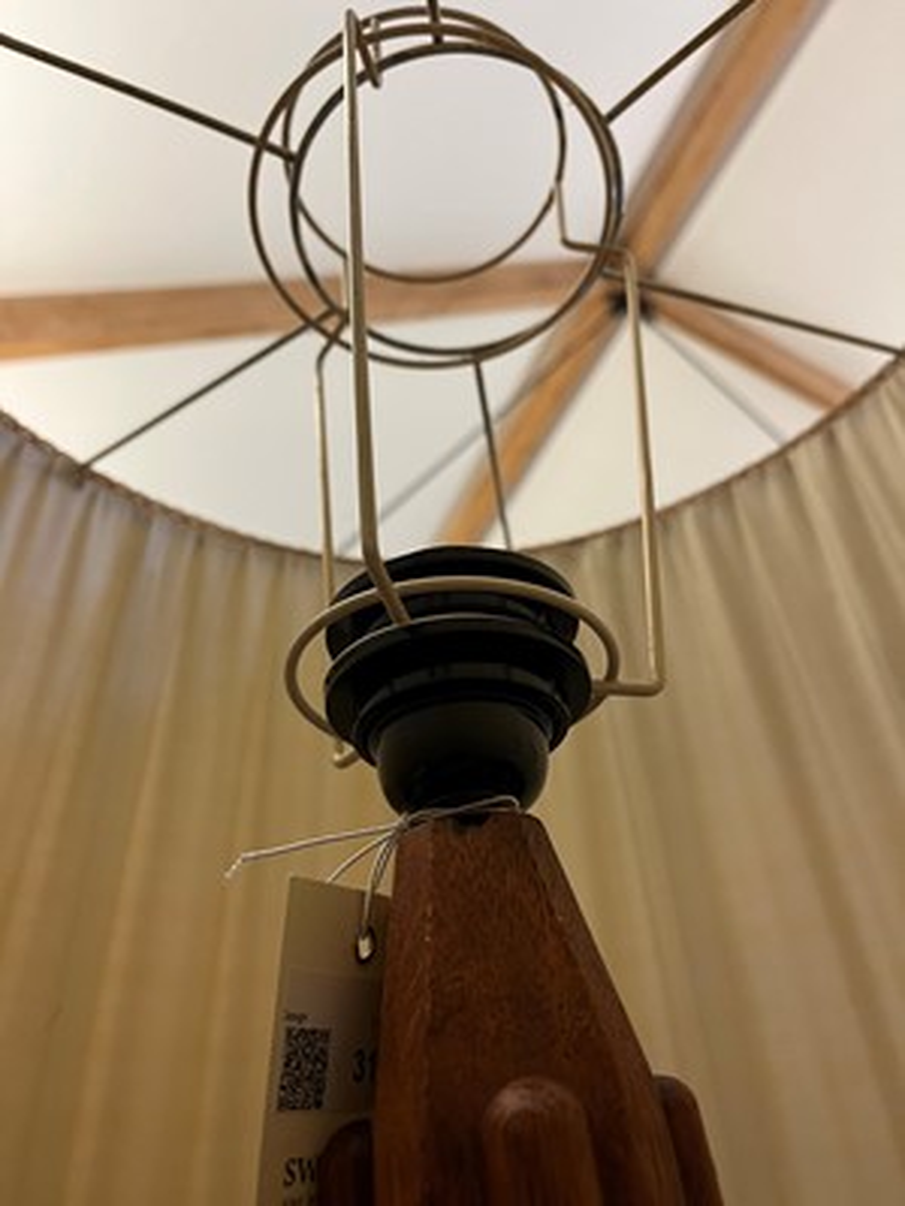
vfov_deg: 67.3
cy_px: 603
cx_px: 452
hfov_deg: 53.1
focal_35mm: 26
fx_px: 906
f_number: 1.6
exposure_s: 1/50
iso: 100
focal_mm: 5.1
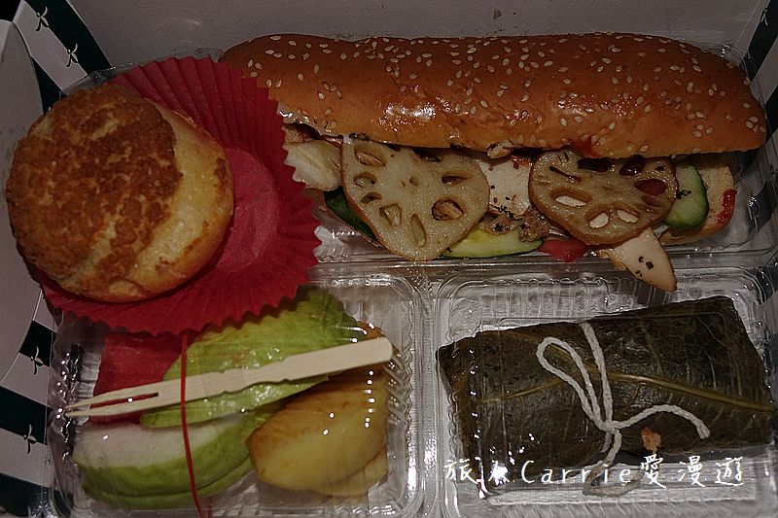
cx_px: 389
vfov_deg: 31.2
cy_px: 259
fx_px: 929
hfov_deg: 45.4
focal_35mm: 43
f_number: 2.8
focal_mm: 15.78
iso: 100
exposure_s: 1/50
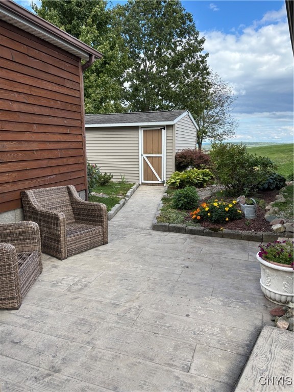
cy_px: 196
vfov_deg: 67.3
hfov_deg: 53.1
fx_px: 294
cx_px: 147
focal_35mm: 26
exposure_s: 1/872
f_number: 1.6
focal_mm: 5.96
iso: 50
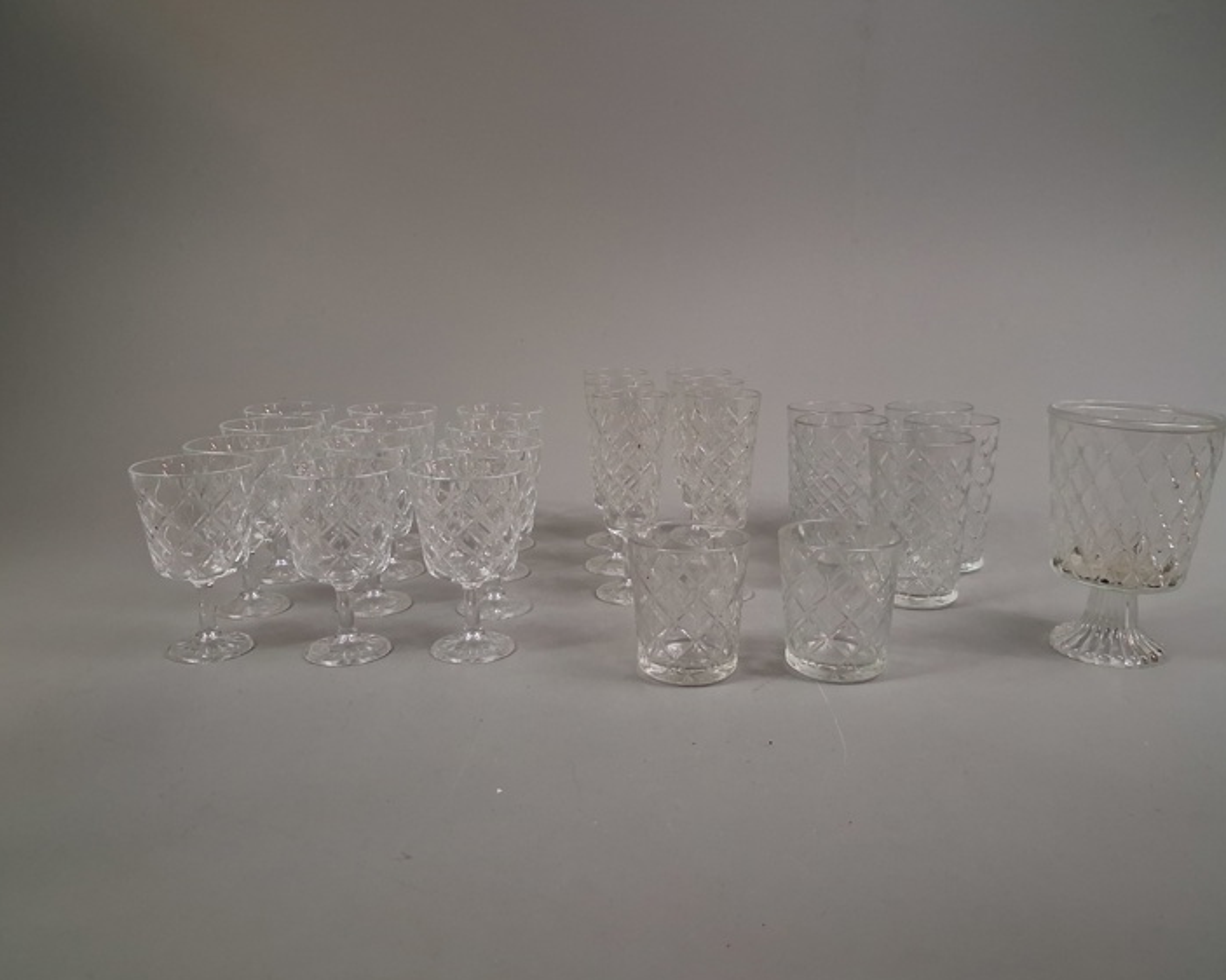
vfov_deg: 48.5
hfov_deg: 58.7
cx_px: 650
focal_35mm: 30
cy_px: 509
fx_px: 1088
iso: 400
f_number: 1.8
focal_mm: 4
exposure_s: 1/120
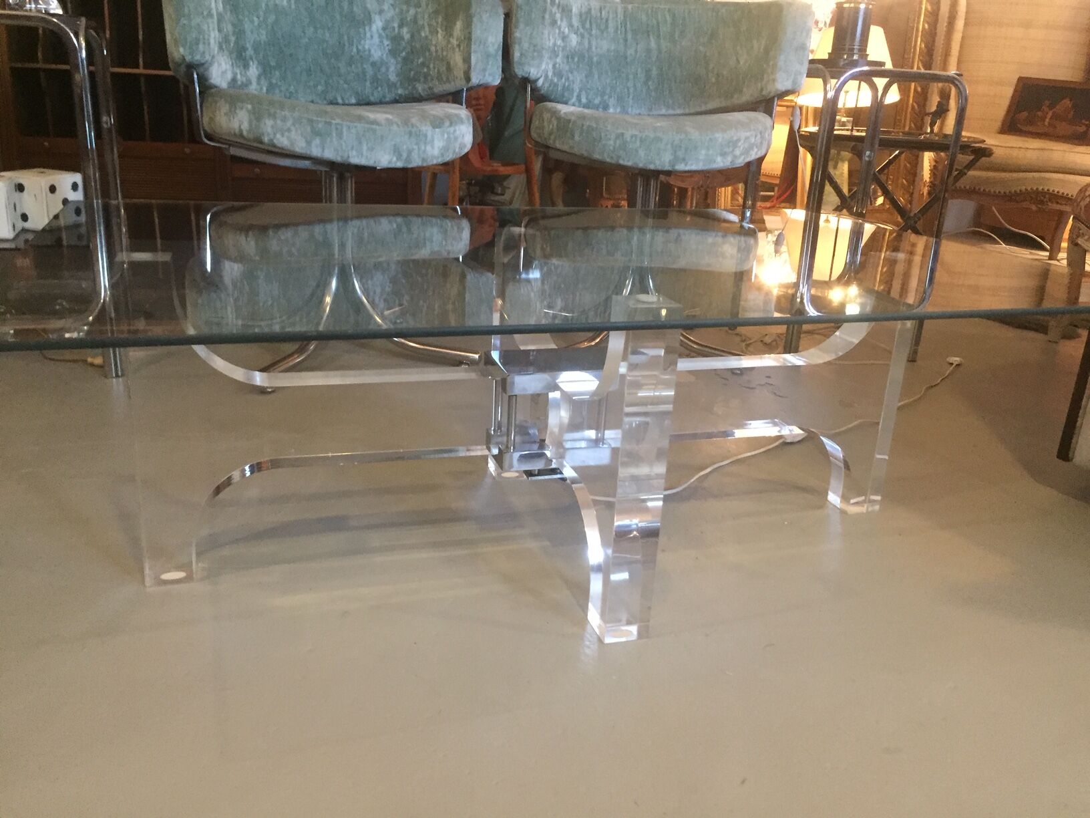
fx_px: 913
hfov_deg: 61.7
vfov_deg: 48.2
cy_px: 409
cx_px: 545
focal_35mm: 29
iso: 320
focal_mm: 4.15
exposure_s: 1/17
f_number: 2.2
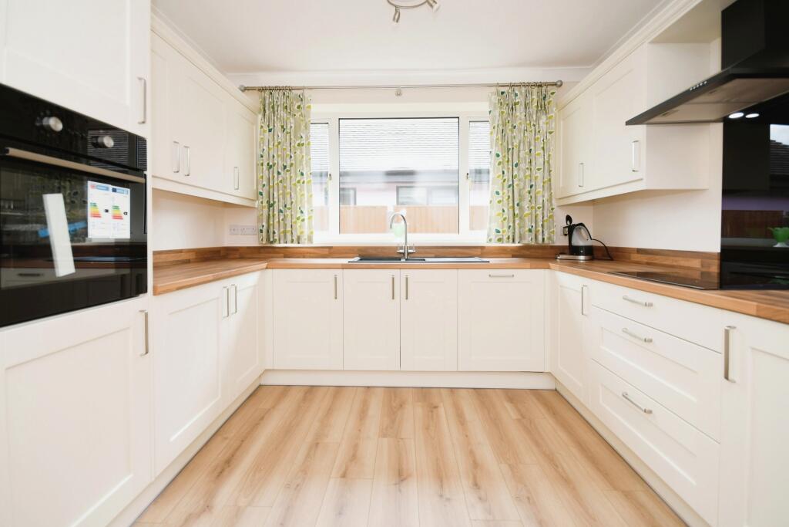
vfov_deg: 77.3
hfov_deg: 100.4
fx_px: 329
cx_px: 394
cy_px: 264
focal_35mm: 15
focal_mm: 10
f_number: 8
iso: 400
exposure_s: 1/60
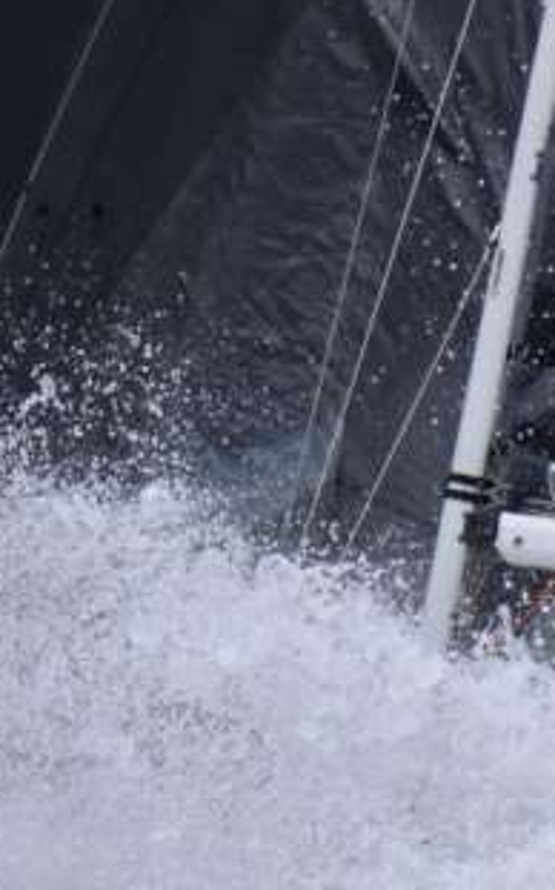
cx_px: 278
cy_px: 661
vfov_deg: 1.2
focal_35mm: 1772
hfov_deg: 0.7
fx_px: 42944
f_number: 8
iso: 400
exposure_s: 1/2000
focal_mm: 300
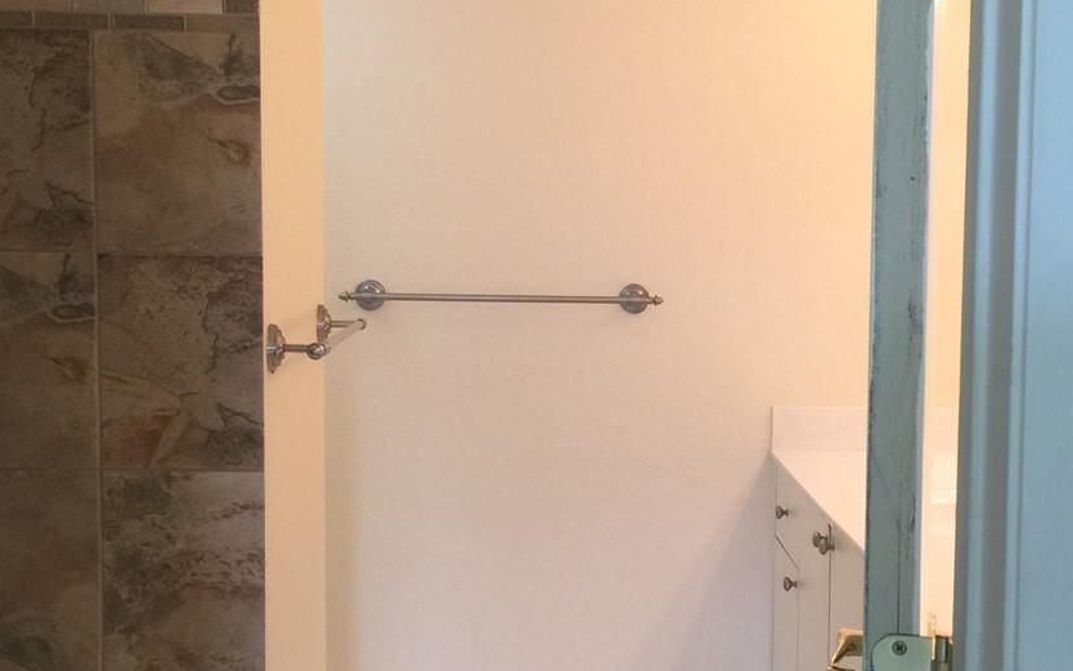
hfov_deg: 34.4
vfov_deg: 22.0
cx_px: 661
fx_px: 1725
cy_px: 385
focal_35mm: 59
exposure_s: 1/30
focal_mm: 4.15
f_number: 2.2
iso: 32
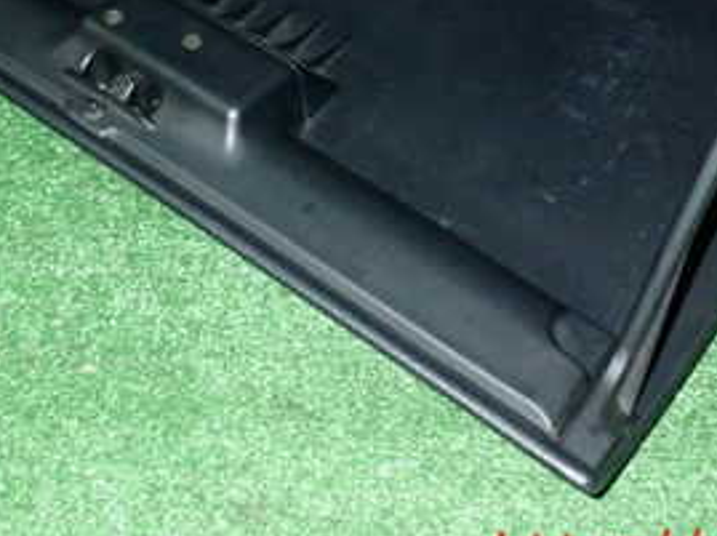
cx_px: 299
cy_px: -8
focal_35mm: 67
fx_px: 1386
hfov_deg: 29.0
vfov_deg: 21.1
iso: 800
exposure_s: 1/30
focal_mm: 5.4
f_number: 6.3
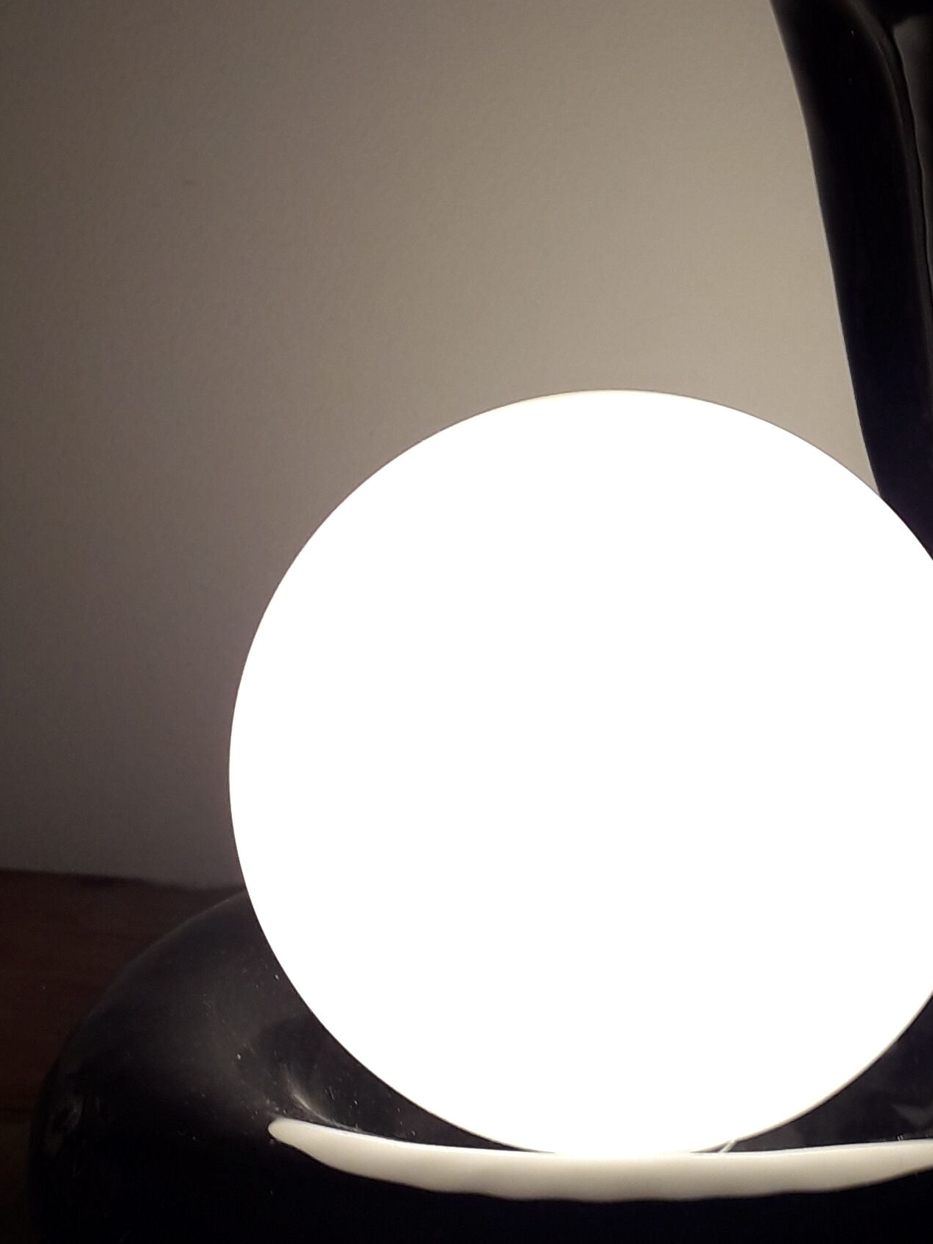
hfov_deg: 21.9
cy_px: 773
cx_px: 792
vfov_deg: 29.3
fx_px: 2372
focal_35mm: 66
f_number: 1.9
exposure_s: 1/50
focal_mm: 3.6
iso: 50
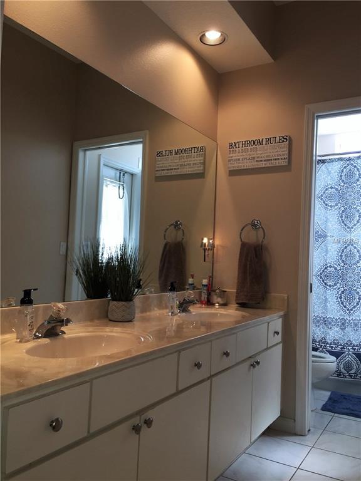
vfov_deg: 61.7
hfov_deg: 48.2
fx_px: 403
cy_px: 240
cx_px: 180
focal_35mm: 29
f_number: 2.2
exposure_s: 1/40
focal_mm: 4.15
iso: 32
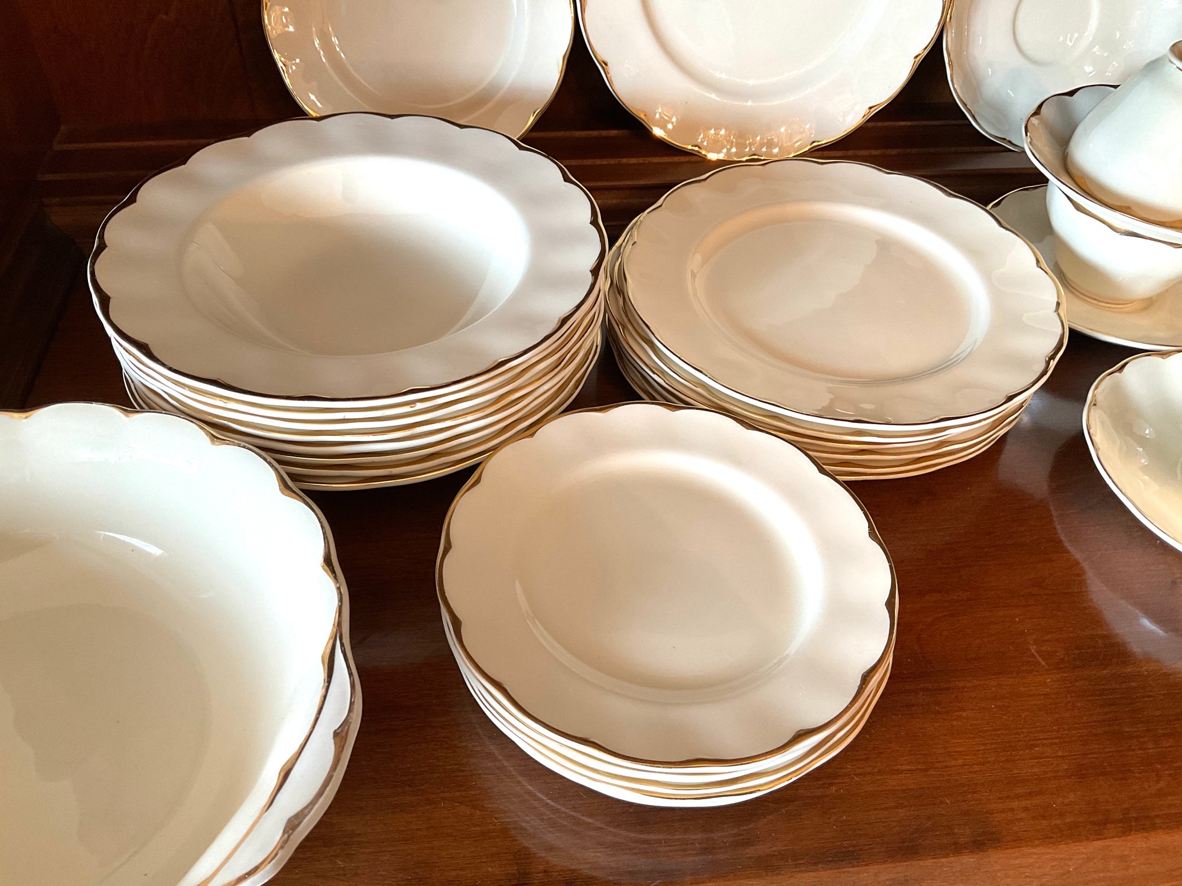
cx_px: 591
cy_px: 443
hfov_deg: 61.7
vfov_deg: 48.2
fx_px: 990
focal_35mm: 29
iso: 64
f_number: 1.8
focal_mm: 3
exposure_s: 1/60
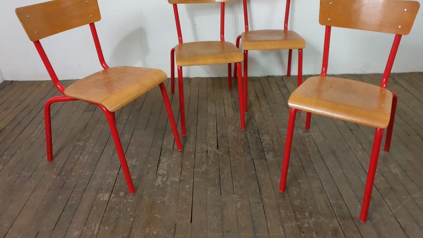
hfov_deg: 66.1
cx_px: 214
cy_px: 83
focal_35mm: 29
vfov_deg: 39.8
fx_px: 325
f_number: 1.5
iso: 250
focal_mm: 4.3
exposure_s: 1/20
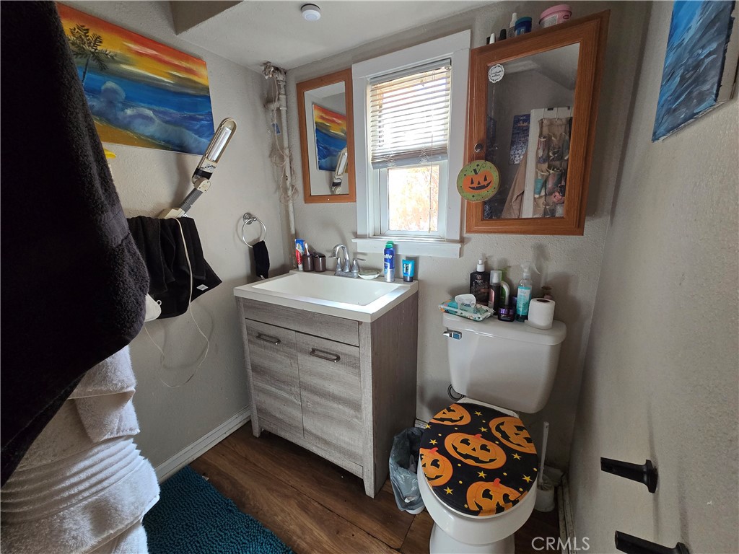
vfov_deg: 89.9
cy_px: 277
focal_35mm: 13
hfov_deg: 106.2
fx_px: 278
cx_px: 370
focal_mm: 2.2
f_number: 2.2
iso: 250
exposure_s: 1/60
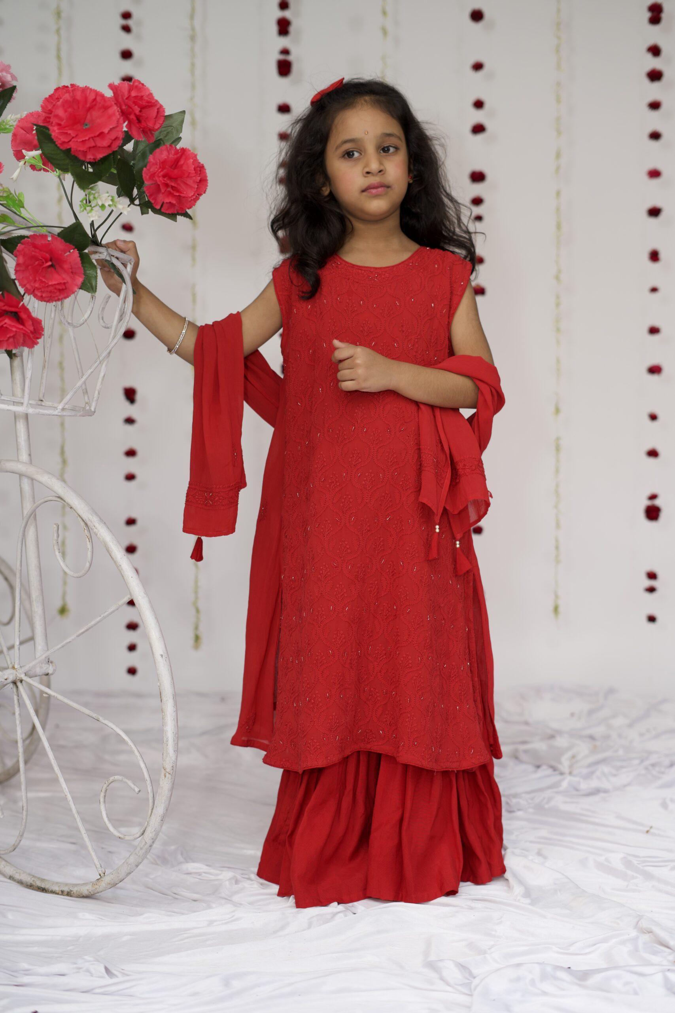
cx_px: 338
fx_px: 1406
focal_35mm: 50
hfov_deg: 27.0
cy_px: 506
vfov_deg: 39.6
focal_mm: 50
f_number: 2.8
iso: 100
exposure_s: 1/250
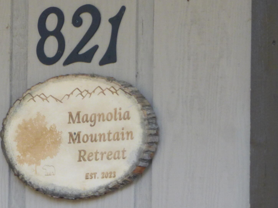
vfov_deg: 2.2
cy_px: 79
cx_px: 54
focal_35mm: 681
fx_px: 5470
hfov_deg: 2.9
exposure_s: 1/60
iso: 400
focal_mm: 58.95
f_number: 5.6
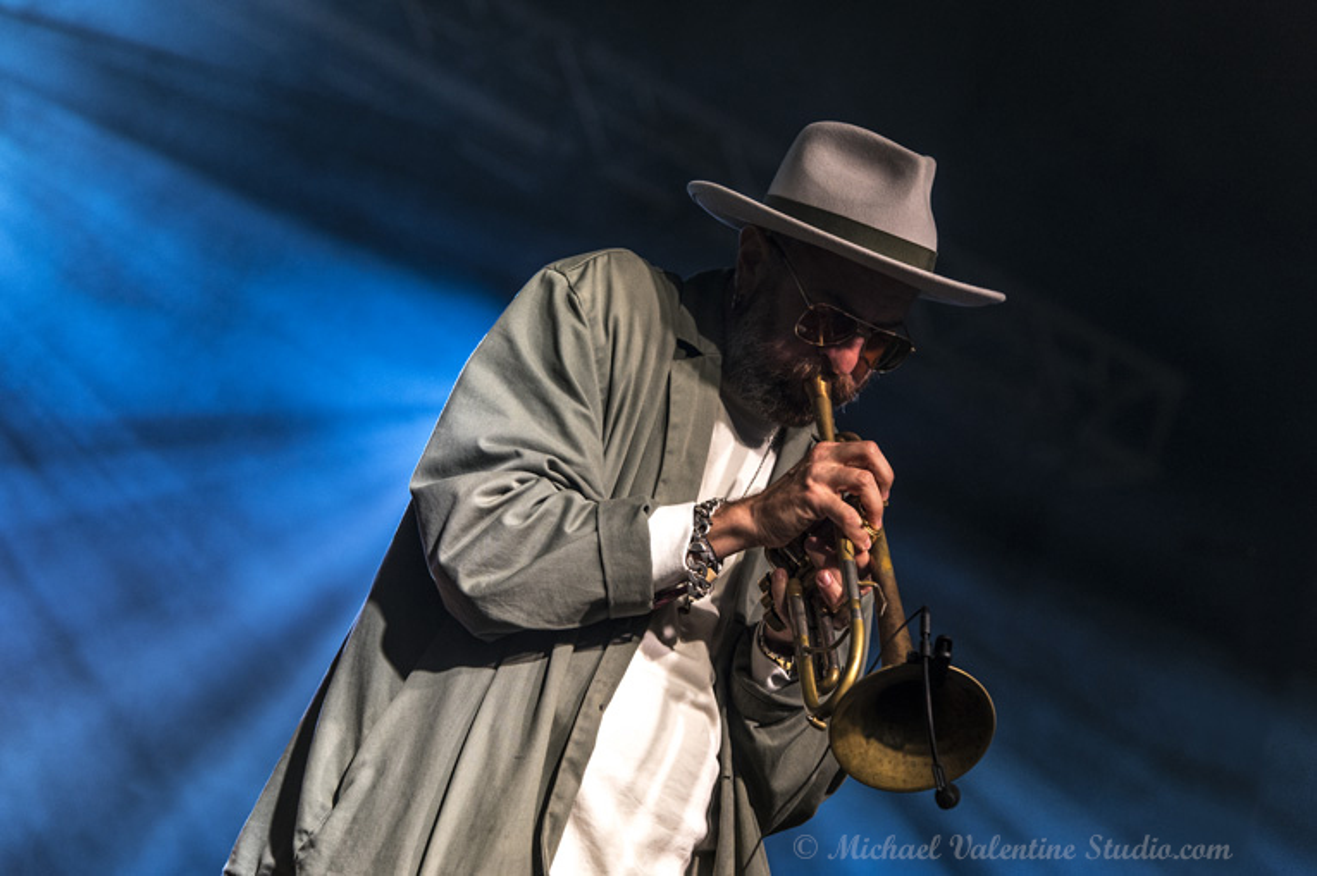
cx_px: 658
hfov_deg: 15.2
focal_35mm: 135
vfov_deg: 10.1
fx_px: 4935
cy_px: 438
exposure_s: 1/250
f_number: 4.5
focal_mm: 135
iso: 1250
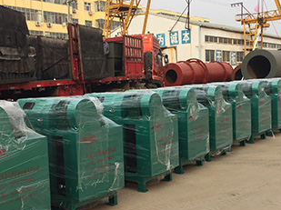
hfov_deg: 40.4
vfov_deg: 30.8
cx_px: 125
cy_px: 117
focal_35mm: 47
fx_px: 381
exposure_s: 1/618
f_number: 2.2
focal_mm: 4.15
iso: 32
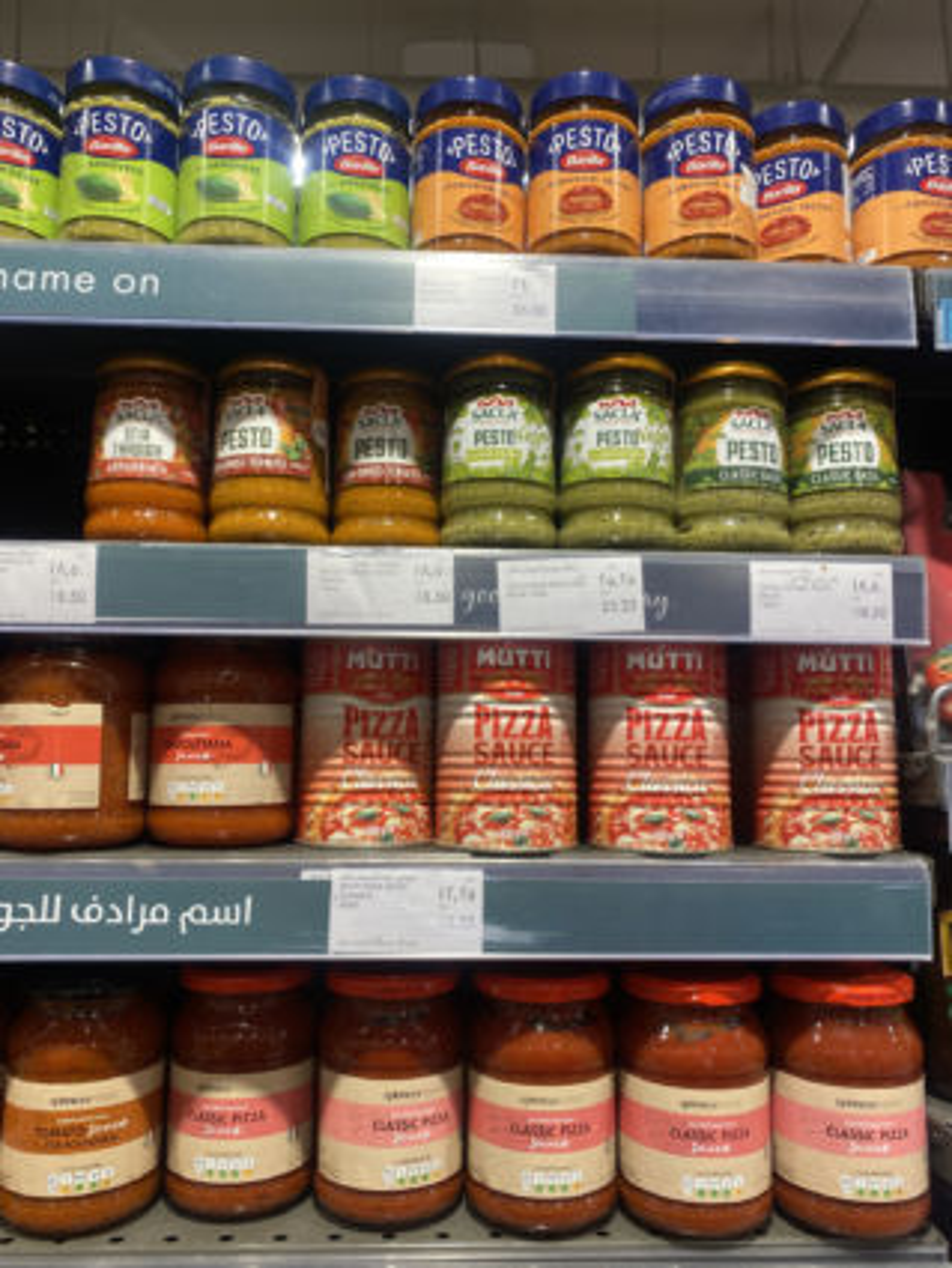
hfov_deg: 53.1
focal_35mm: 26
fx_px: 953
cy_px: 634
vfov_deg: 67.3
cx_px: 476
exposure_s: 1/100
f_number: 1.8
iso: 64
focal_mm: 4.25
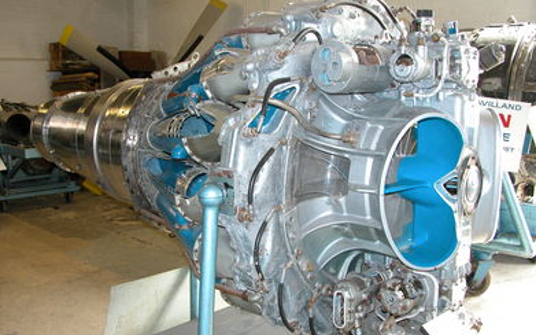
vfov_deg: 33.5
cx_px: 263
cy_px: 170
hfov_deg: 51.6
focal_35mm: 38
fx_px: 555
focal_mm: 8.9
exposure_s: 1/30
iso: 100
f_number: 2.8
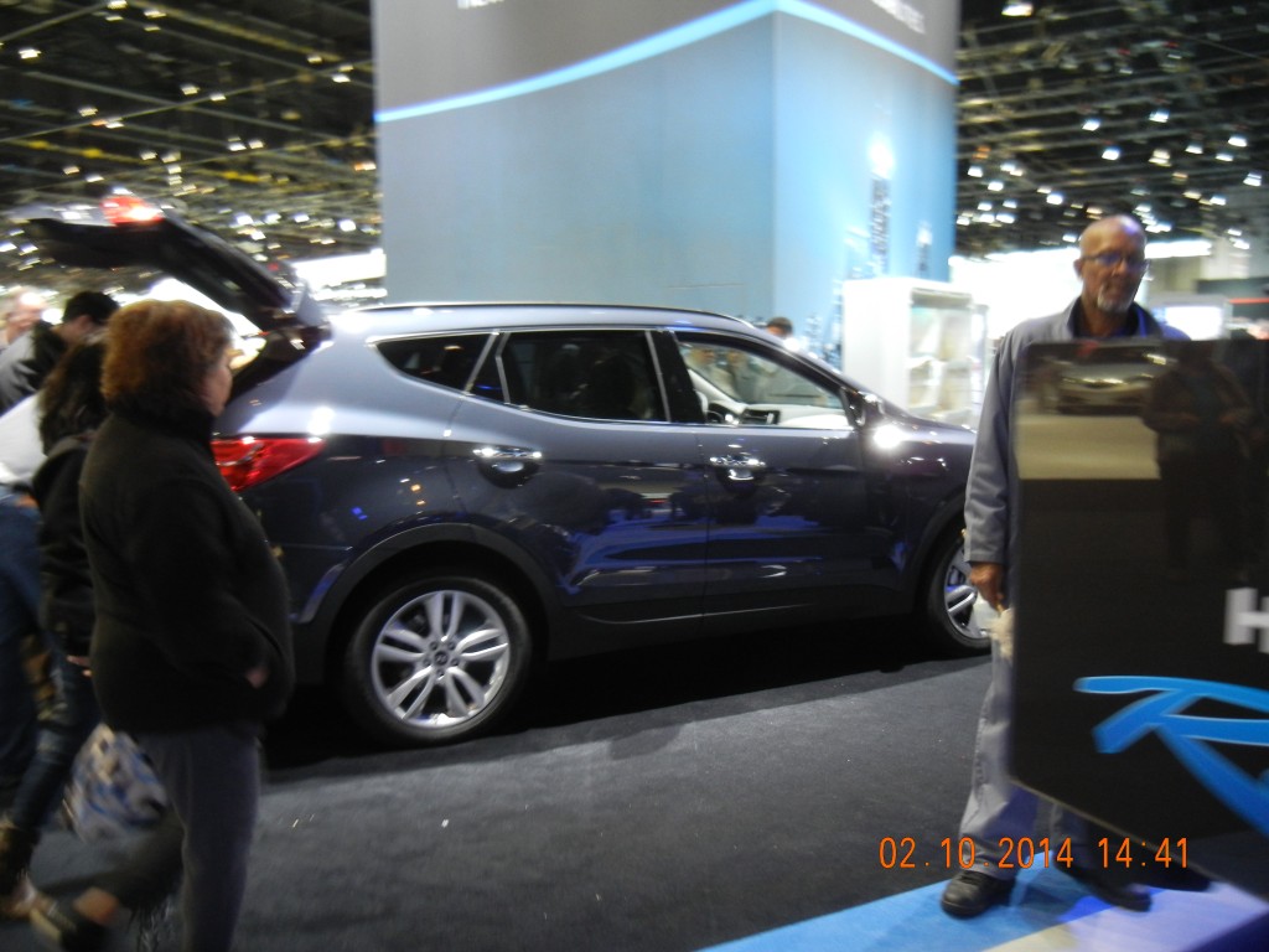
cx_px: 634
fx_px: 1100
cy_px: 476
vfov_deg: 46.8
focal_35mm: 30
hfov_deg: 60.0
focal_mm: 5.4
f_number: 3.5
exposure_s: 1/19.7
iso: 400
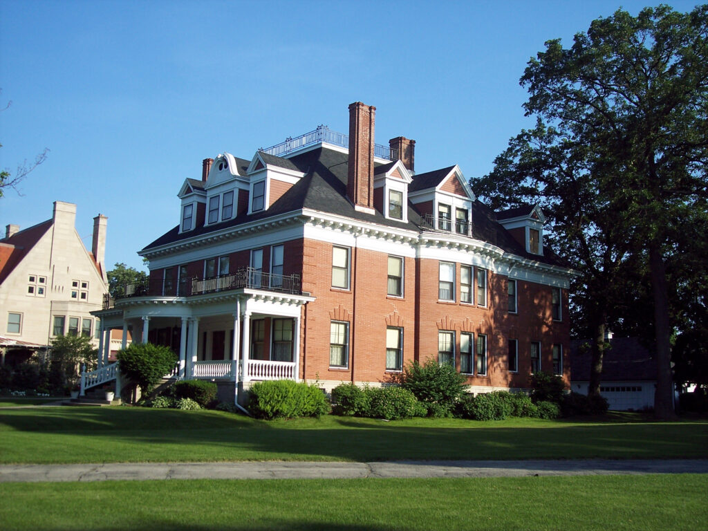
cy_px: 266
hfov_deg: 47.9
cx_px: 354
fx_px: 798
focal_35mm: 39
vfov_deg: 36.8
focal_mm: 8
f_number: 4
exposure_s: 1/500
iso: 100
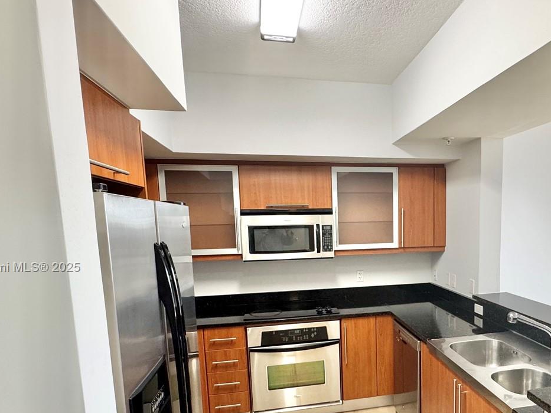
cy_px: 268
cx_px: 363
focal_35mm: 24
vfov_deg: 55.9
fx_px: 382
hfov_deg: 69.7
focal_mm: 2.22
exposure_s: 1/120
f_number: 2.2
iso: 200
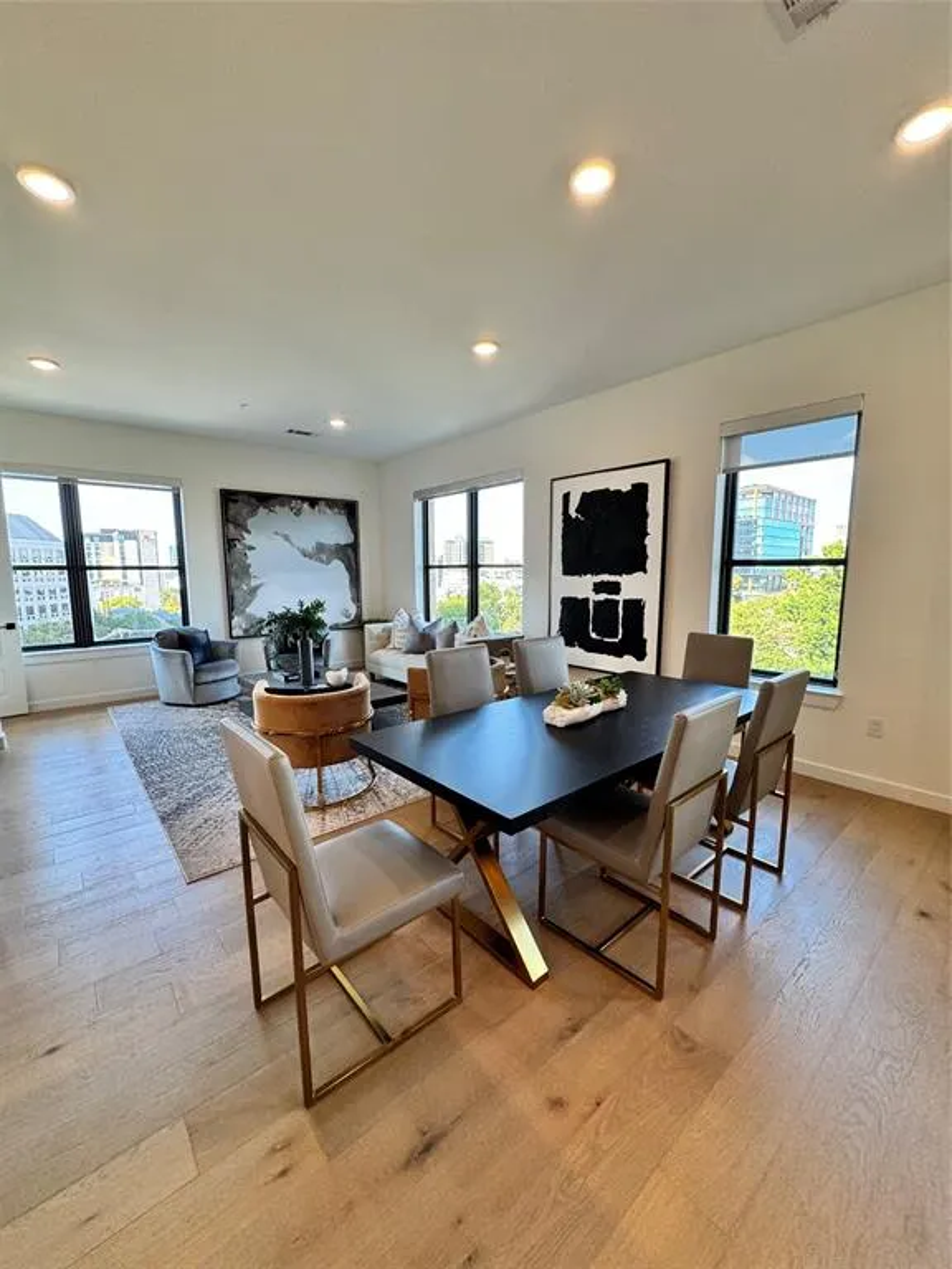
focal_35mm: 14
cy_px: 634
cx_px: 476
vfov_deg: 102.1
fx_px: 513
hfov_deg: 85.7
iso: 125
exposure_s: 1/120
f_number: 2.2
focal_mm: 2.22
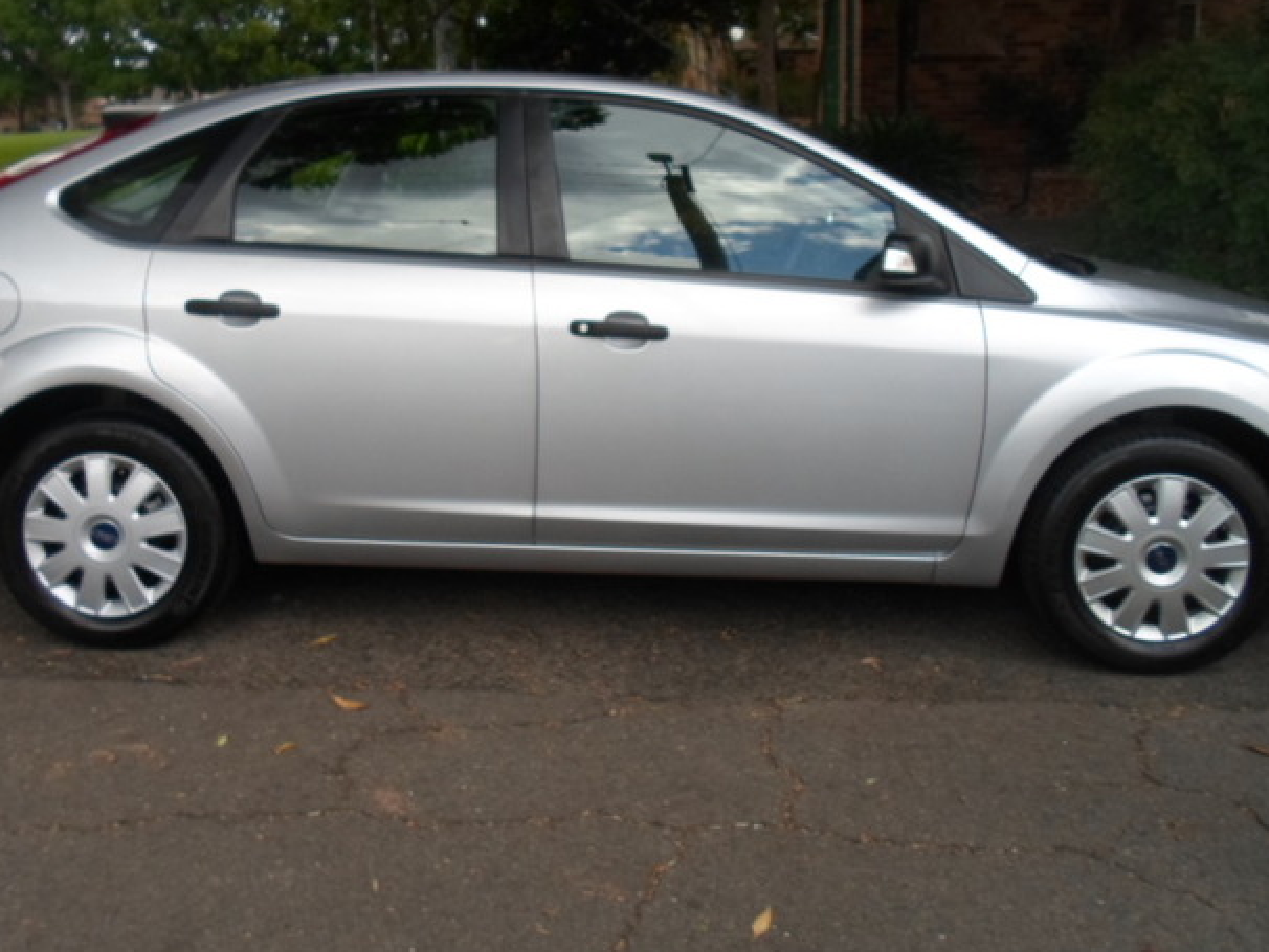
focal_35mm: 33
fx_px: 1210
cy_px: 364
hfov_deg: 55.3
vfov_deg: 42.7
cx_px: 653
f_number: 2.5
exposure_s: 1/350
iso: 80
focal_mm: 4.5
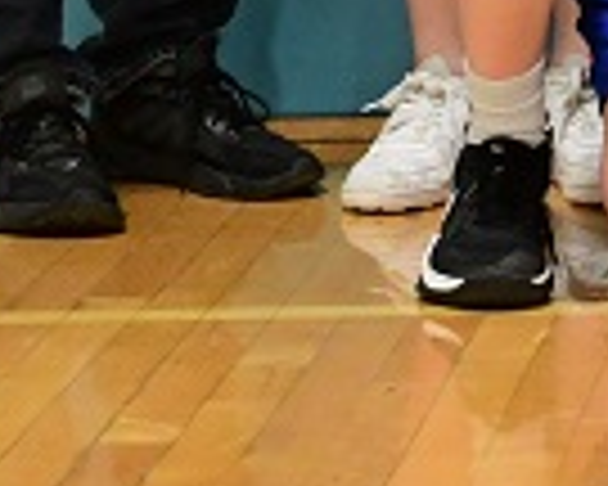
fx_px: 6010
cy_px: -842
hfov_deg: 5.7
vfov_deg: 4.5
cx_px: 1180
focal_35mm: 334
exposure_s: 1/80
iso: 2000
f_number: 4
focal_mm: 32
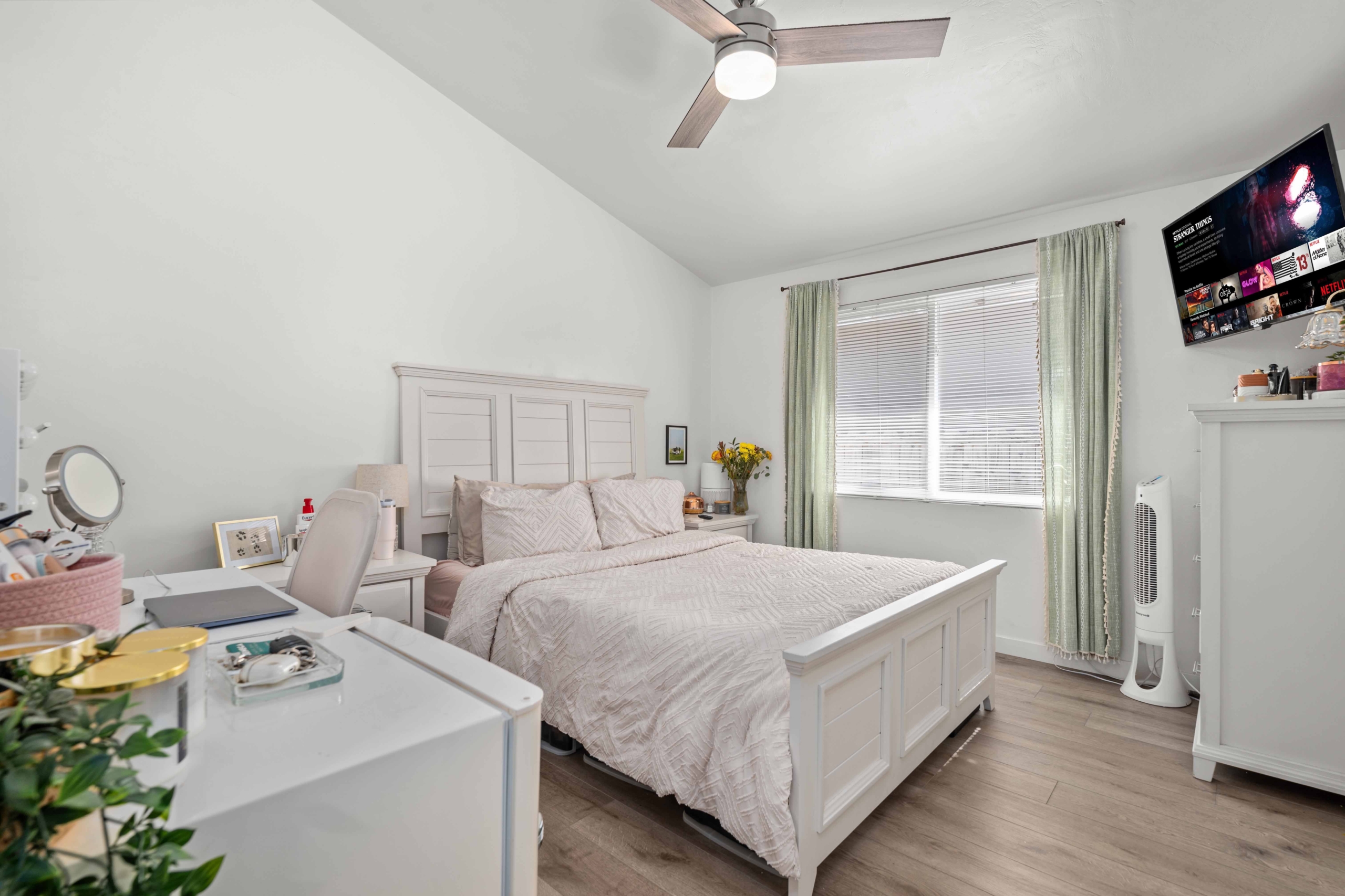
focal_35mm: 16
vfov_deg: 72.1
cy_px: 448
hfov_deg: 95.0
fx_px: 616
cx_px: 672
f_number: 8
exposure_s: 1/4
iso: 100
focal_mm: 16.5
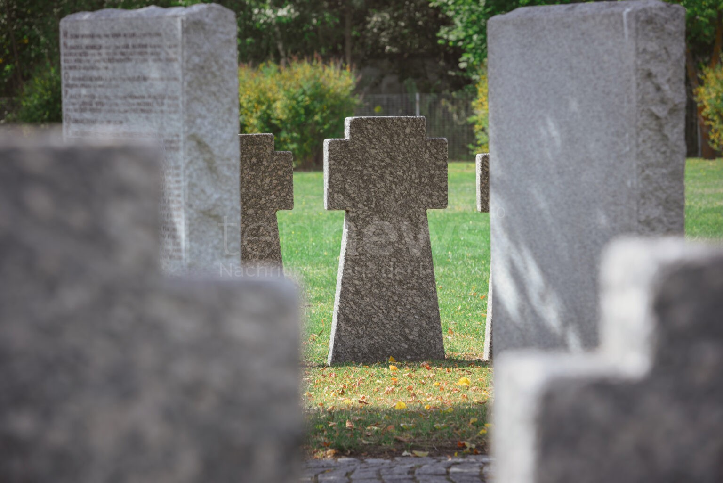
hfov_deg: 12.8
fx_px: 3214
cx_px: 362
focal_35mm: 160
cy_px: 242
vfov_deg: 8.6
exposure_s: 1/640
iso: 320
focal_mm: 160
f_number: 6.3
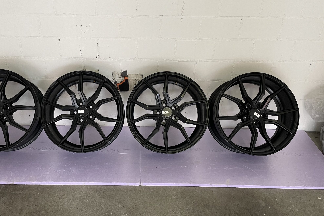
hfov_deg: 54.0
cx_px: 129
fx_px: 315
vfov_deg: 37.8
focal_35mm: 35
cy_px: 97
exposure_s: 1/90
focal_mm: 4.2
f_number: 1.6
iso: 125
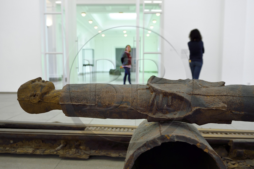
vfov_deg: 44.9
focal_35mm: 29
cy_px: 84
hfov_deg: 63.7
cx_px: 127
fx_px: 205
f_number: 3.5
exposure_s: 1/100
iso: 1600
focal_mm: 29
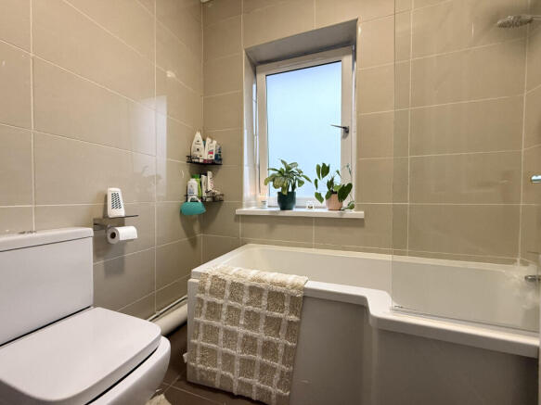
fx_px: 219
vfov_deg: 85.7
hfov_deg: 102.1
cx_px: 270
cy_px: 202
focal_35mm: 14
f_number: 2.2
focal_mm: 2.22
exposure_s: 1/100
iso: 320
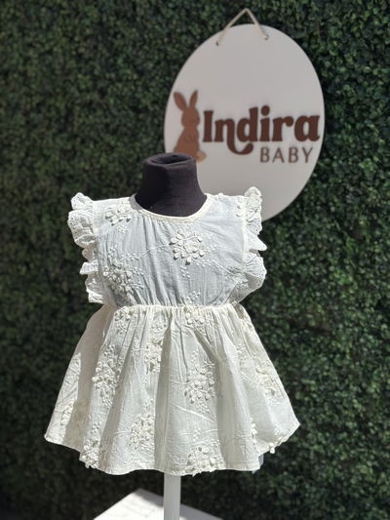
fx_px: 721
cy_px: 260
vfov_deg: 39.6
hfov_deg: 30.3
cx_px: 195
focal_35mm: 48
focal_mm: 6.86
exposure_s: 1/12048
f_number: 1.78
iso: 100
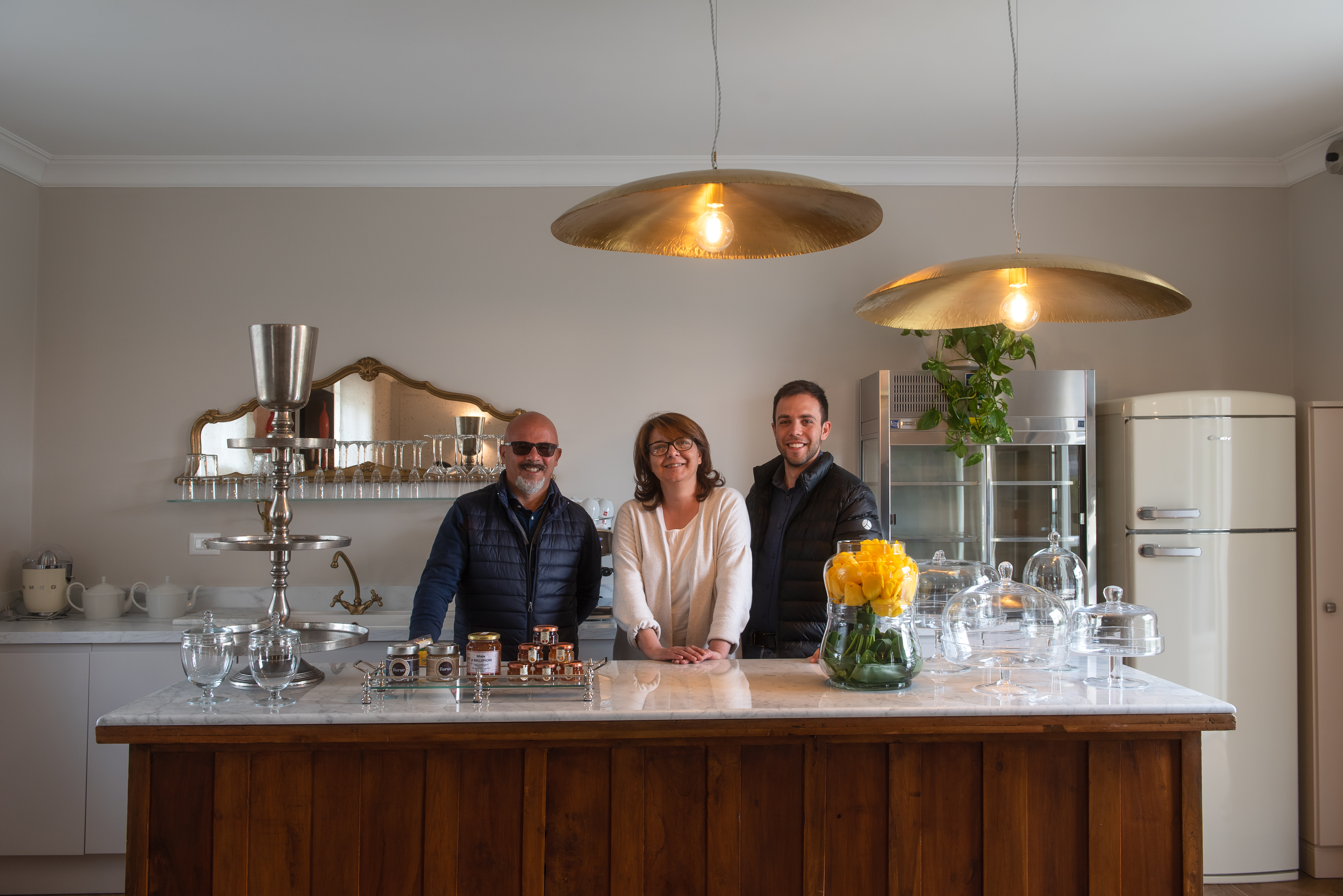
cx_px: 672
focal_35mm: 31
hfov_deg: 60.3
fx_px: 1157
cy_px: 448
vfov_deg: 42.4
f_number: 6.3
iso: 320
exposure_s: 1/50
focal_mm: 31
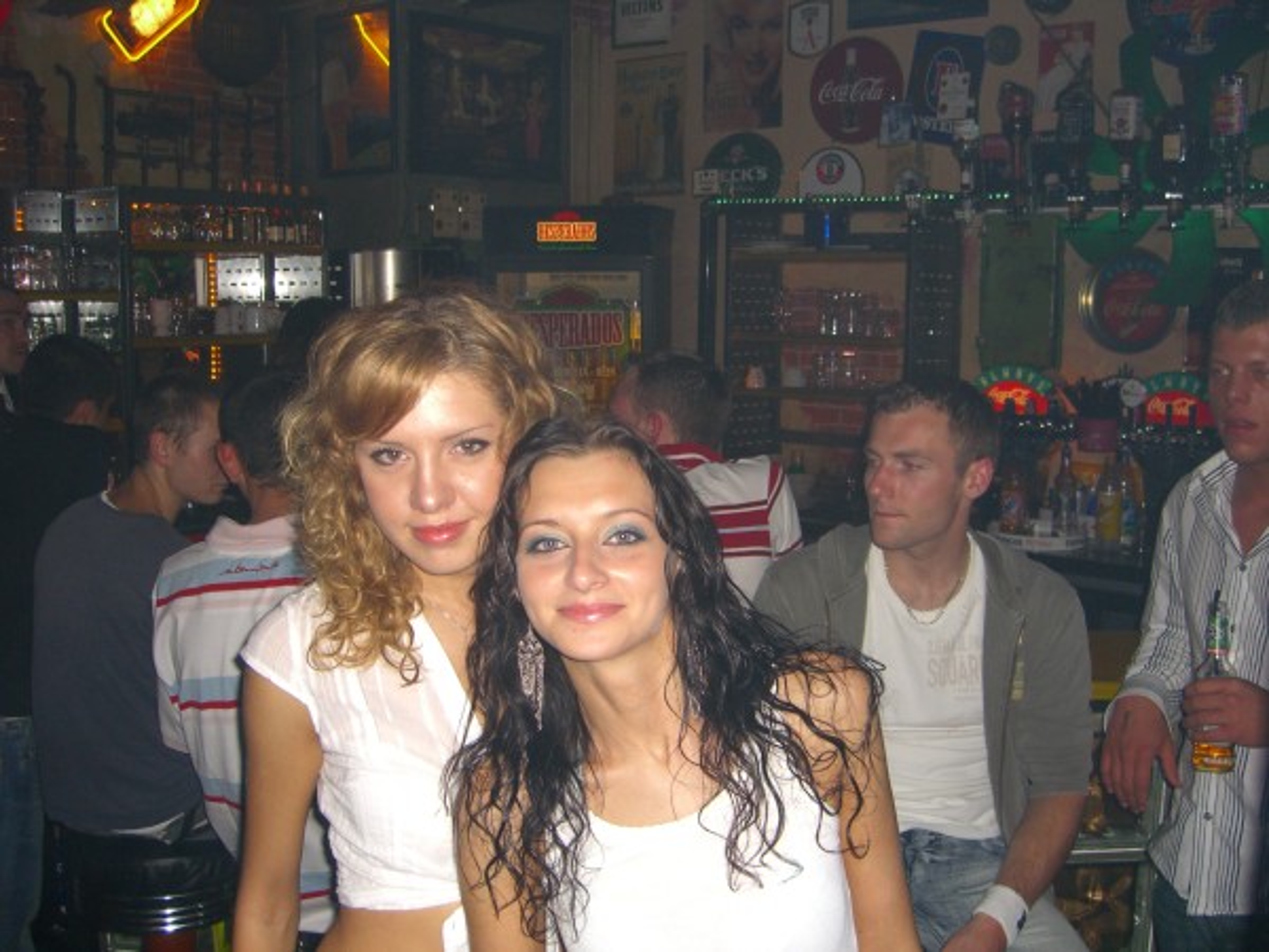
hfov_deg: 49.0
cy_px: 476
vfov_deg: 37.7
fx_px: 1393
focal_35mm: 38
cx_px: 634
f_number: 2.8
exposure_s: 1/60
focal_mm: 7.9
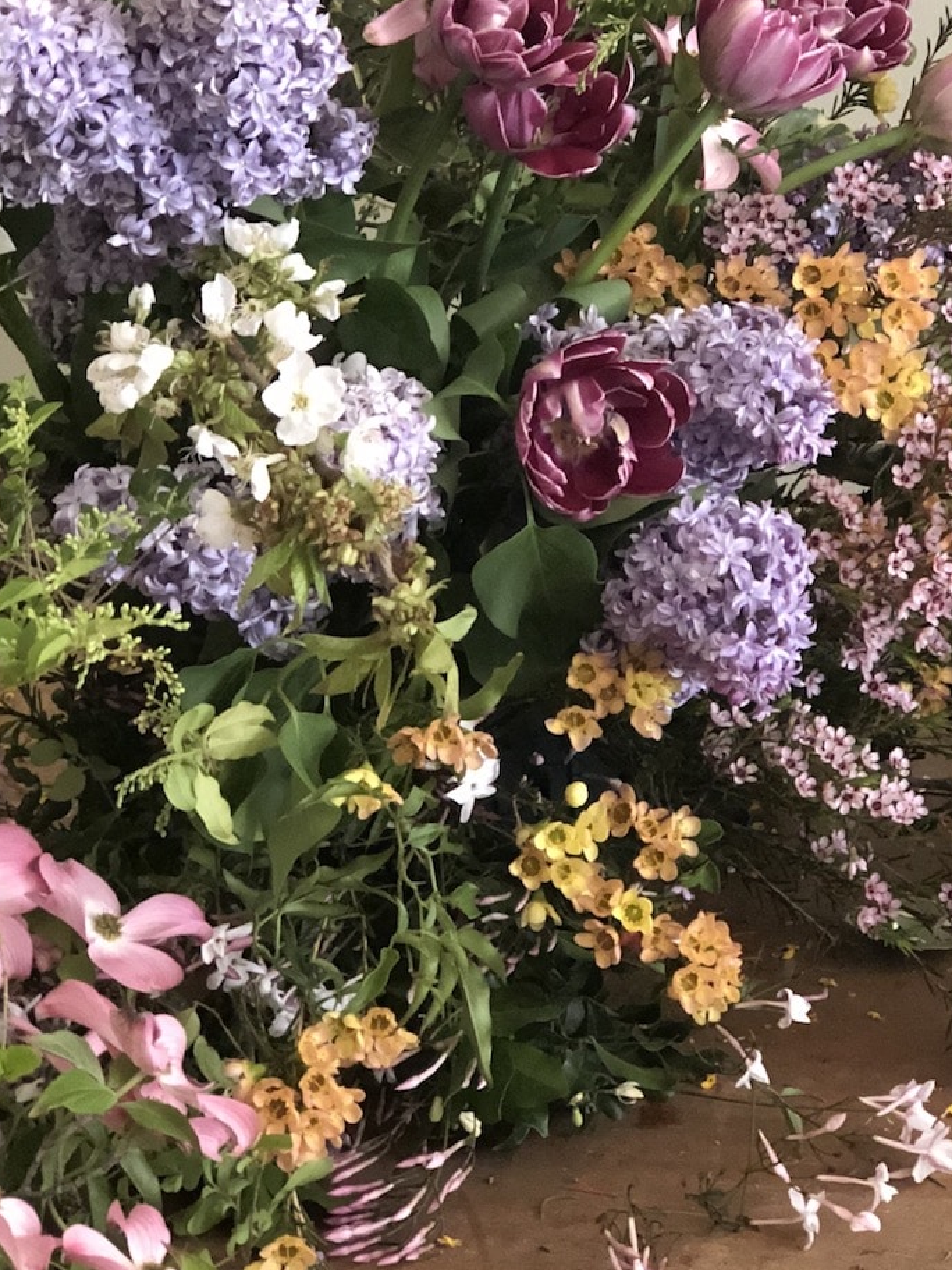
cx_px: 619
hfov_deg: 14.1
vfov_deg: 18.6
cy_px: 312
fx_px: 3850
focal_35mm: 105
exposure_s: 1/30
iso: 500
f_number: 2.8
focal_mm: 6.6
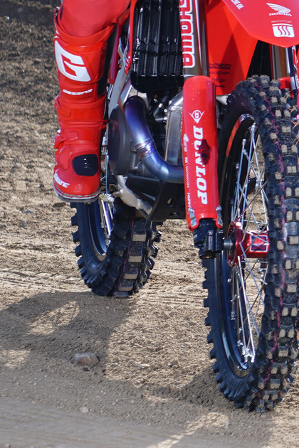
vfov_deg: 6.3
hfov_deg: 4.2
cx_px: 668
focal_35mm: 324
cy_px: -53
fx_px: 4036
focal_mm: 85
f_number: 4.5
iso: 50
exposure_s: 1/250
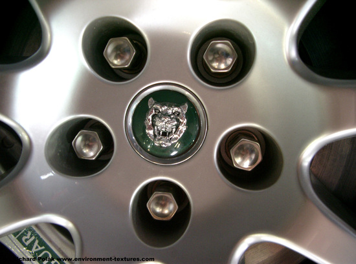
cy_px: 132
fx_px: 379
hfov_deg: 50.3
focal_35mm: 37
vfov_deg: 38.5
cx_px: 178
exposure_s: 1/40
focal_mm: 7.6
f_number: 2.6
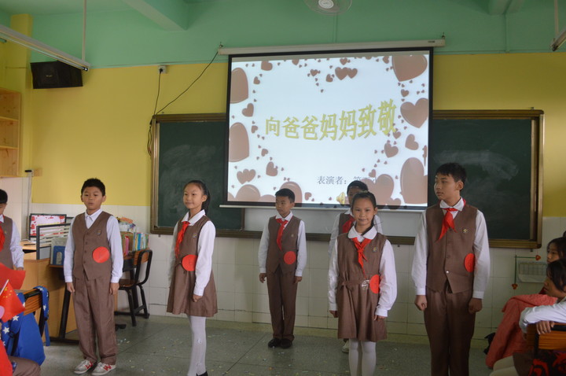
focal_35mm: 33
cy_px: 188
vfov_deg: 39.9
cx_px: 283
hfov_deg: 57.3
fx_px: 518
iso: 640
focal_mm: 22
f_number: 3.8
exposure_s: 1/60
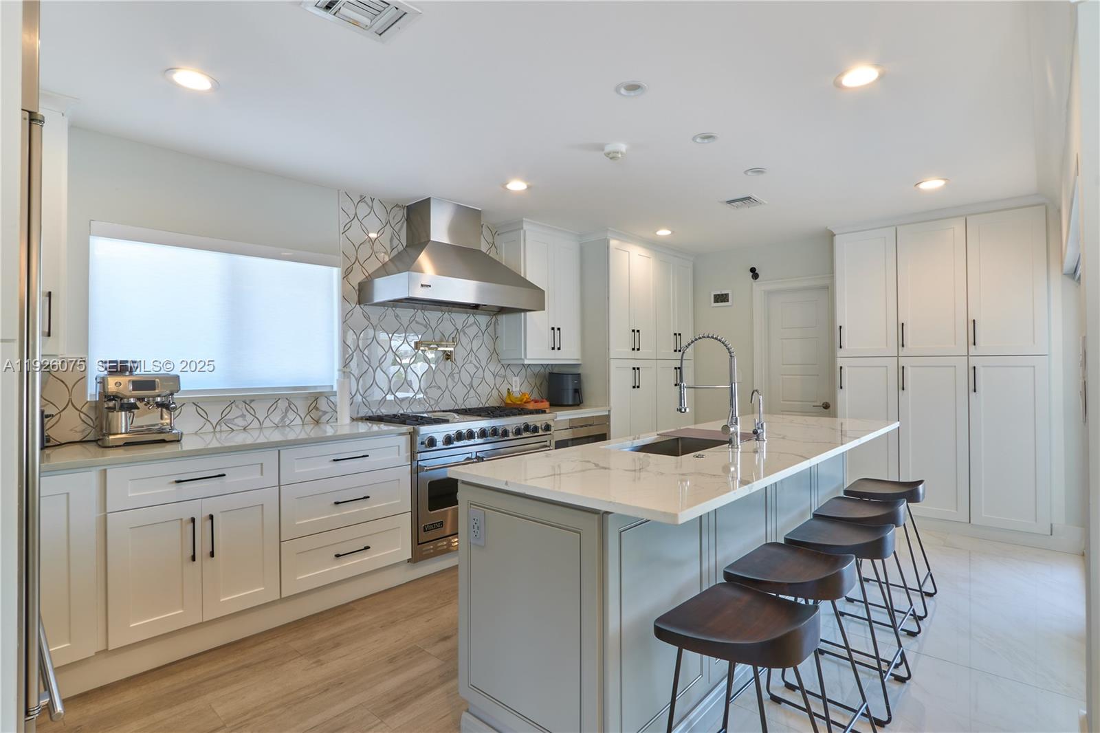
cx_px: 550
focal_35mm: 15
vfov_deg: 77.3
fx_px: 458
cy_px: 366
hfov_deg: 100.4
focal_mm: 10
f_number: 13
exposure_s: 3.2
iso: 160
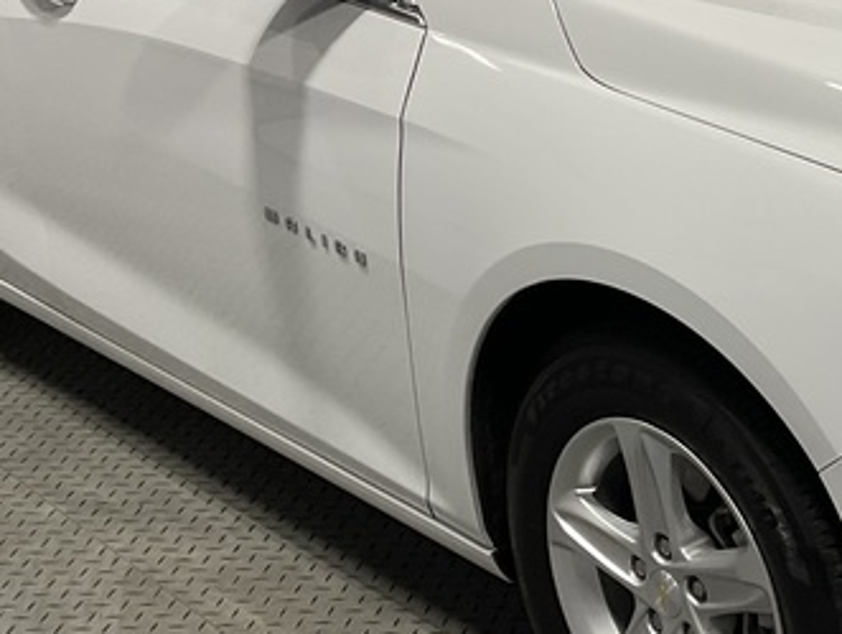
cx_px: 895
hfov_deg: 22.1
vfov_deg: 17.6
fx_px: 2045
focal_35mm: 84
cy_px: 311
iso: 50
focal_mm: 3
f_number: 1.8
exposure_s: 1/120
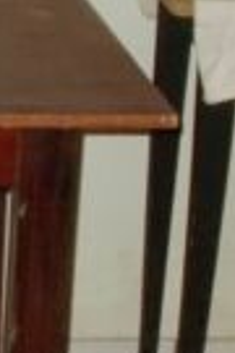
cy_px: 256
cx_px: -363
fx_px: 2095
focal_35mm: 214
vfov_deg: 9.6
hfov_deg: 6.1
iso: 400
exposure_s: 1/30
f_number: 4.9
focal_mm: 10.3
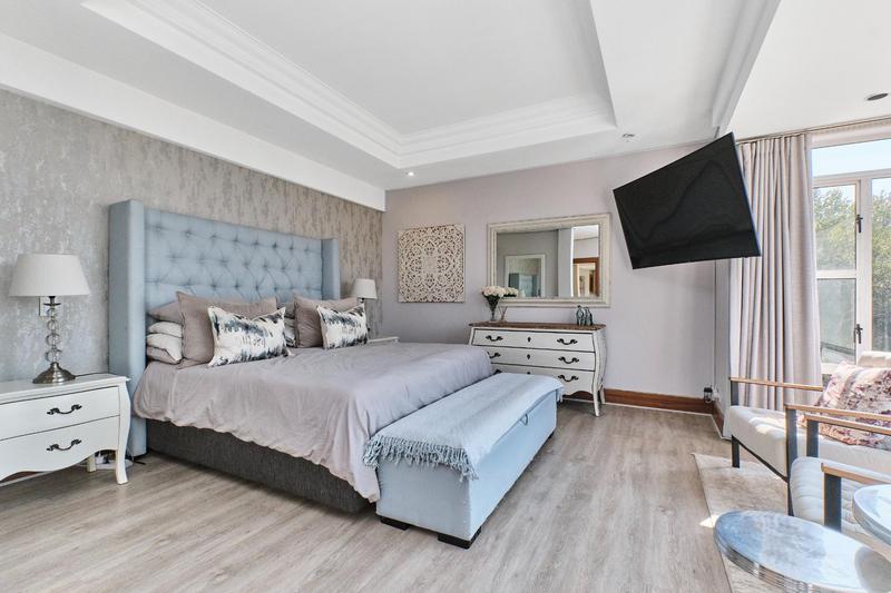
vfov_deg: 77.3
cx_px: 446
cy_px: 296
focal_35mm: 15
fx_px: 371
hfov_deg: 100.4
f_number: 10
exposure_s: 1/200
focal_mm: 10
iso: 800
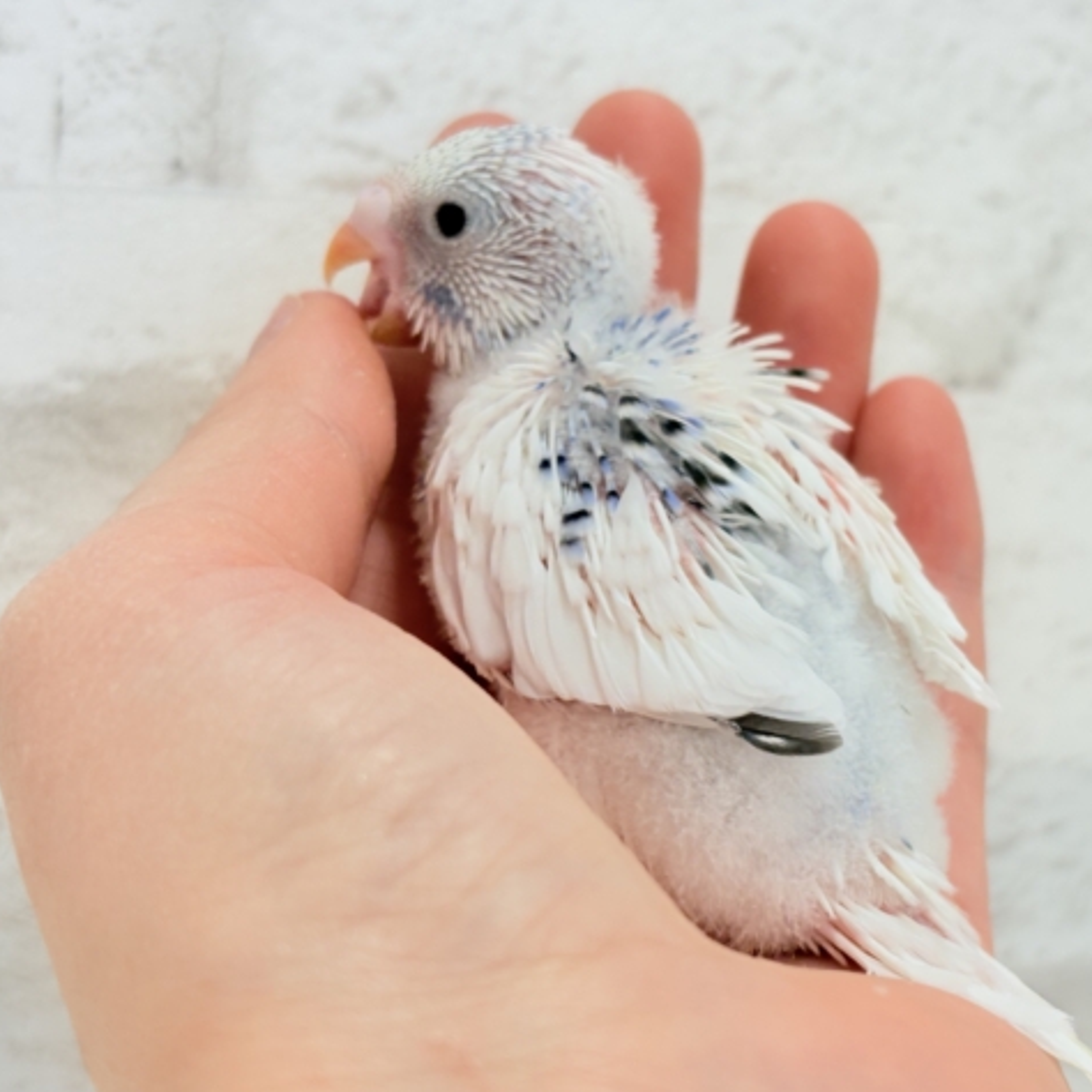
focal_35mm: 62
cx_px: 689
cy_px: 551
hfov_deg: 27.6
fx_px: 2213
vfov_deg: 27.7
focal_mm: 5.96
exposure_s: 1/50
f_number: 1.6
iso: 40
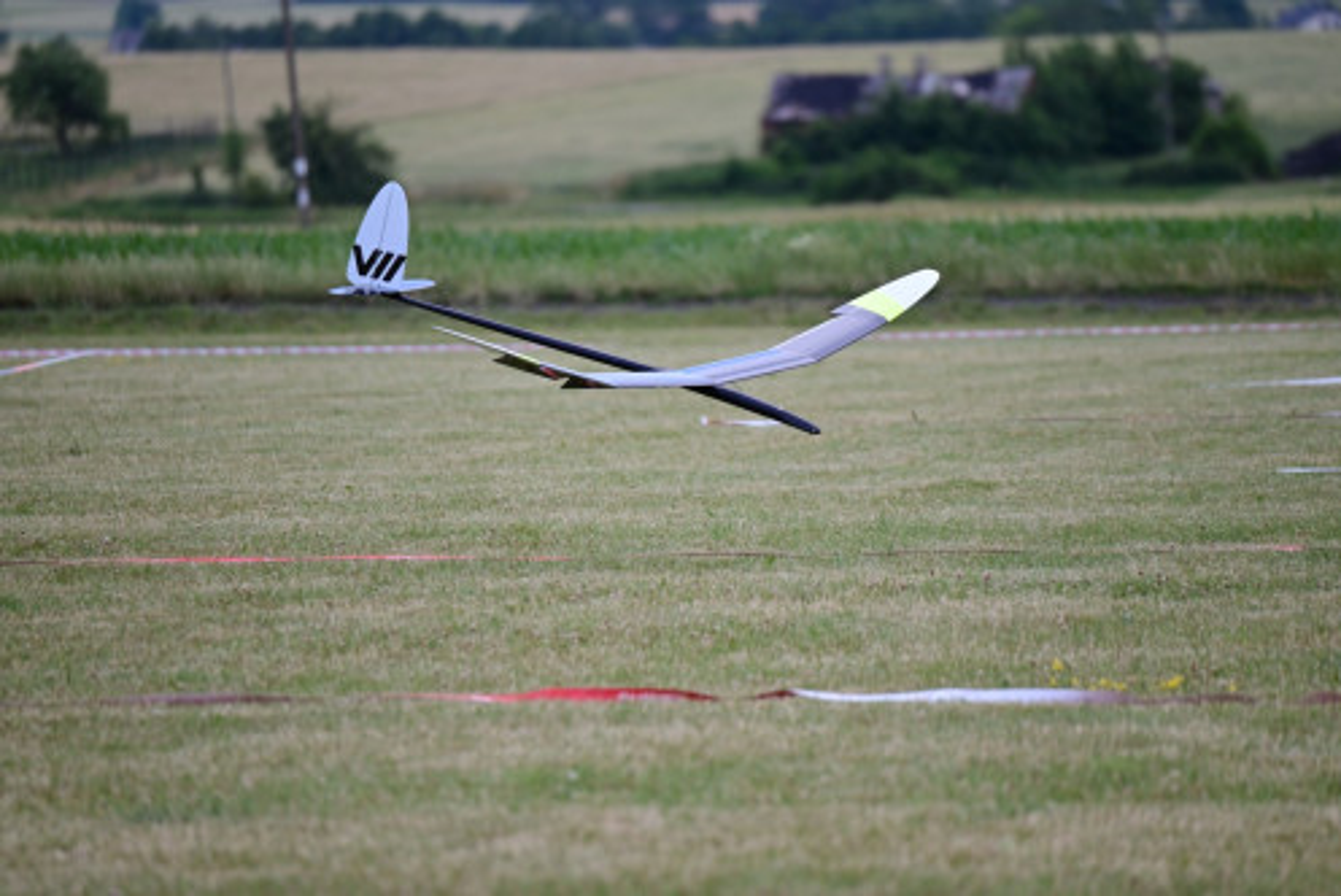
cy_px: 448
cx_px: 670
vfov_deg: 3.4
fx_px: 14908
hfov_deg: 5.2
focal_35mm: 400
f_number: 6.3
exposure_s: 1/800
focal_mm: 400
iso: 500
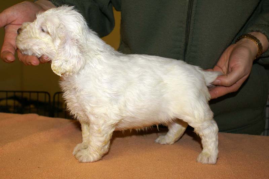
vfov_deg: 31.9
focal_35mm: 42
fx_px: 314
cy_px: 90
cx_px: 134
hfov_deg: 46.4
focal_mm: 28
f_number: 5.6
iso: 400
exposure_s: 1/60
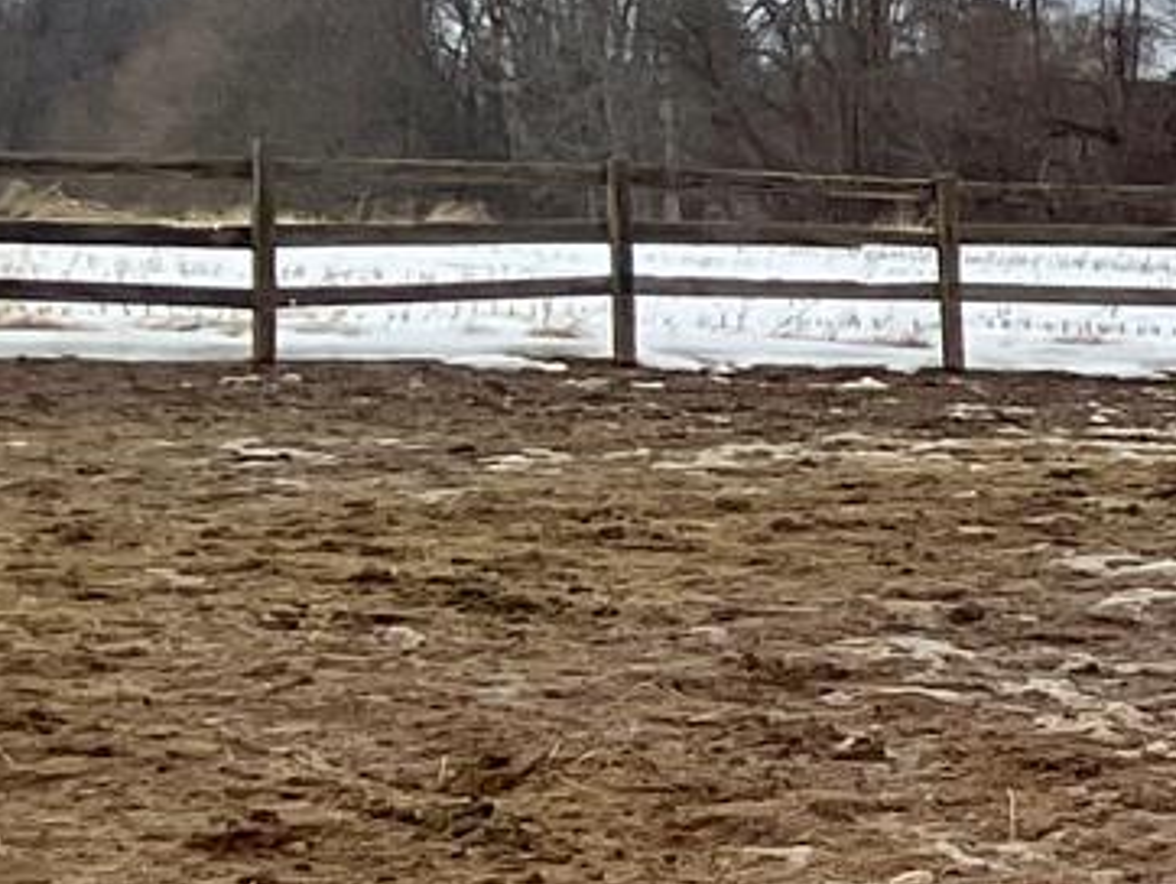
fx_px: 5575
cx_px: 2998
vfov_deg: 9.1
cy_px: 549
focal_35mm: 164
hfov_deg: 10.2
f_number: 1.8
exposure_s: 1/2058
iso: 16
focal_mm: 3
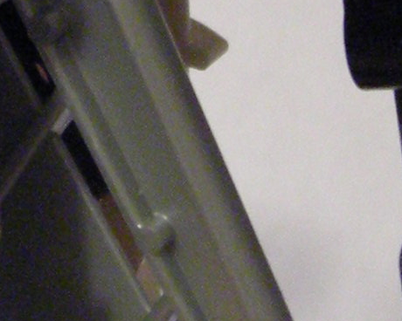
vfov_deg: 4.6
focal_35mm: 329
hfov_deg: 5.8
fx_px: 3914
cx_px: -154
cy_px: -268
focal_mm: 9.1
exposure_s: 1/3.9
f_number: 3.6
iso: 323
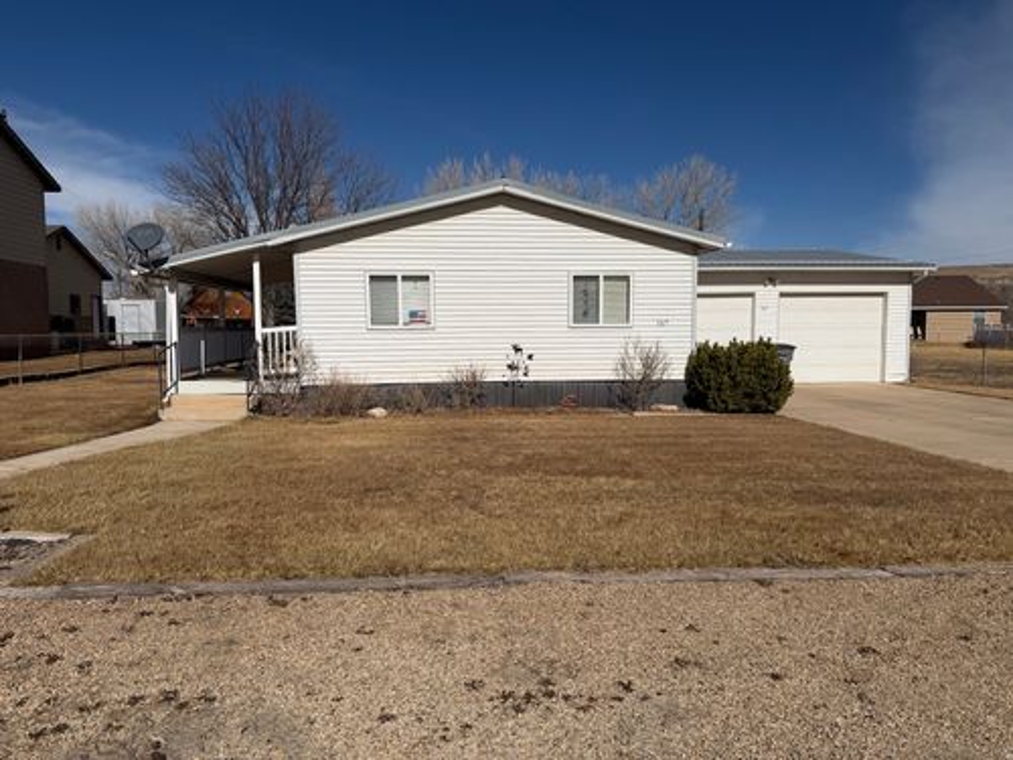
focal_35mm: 24
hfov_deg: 71.6
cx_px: 506
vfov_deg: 56.8
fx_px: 702
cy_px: 380
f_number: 1.78
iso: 100
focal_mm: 6.76
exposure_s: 1/17544
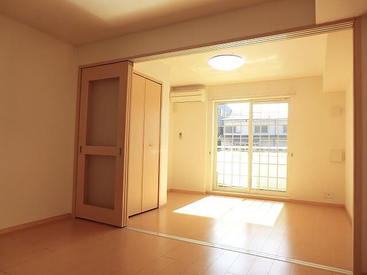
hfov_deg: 71.6
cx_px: 184
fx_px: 254
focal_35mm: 24
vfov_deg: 56.8
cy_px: 138
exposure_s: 1/100
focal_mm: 4.3
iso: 80
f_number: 3.2
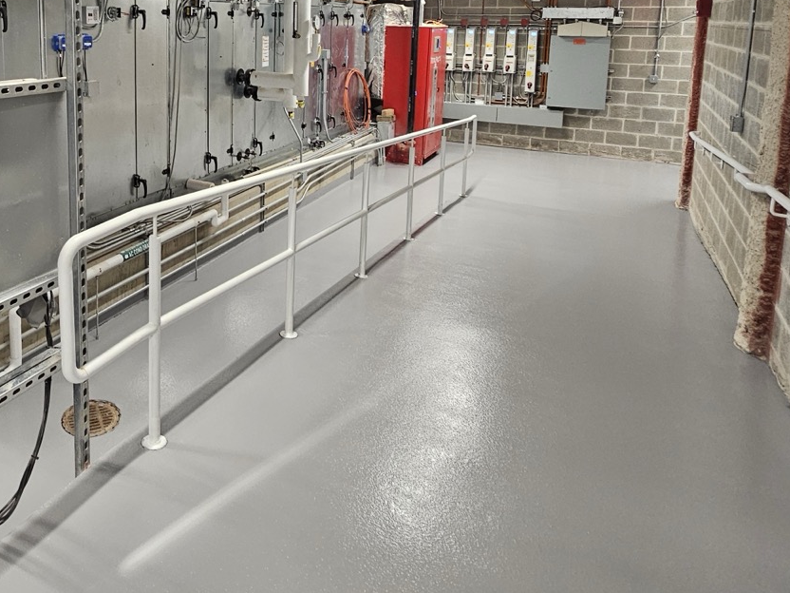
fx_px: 571
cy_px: 85
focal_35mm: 25
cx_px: 223
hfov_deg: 66.2
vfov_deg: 50.1
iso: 200
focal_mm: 2.2
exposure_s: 1/60
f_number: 2.2
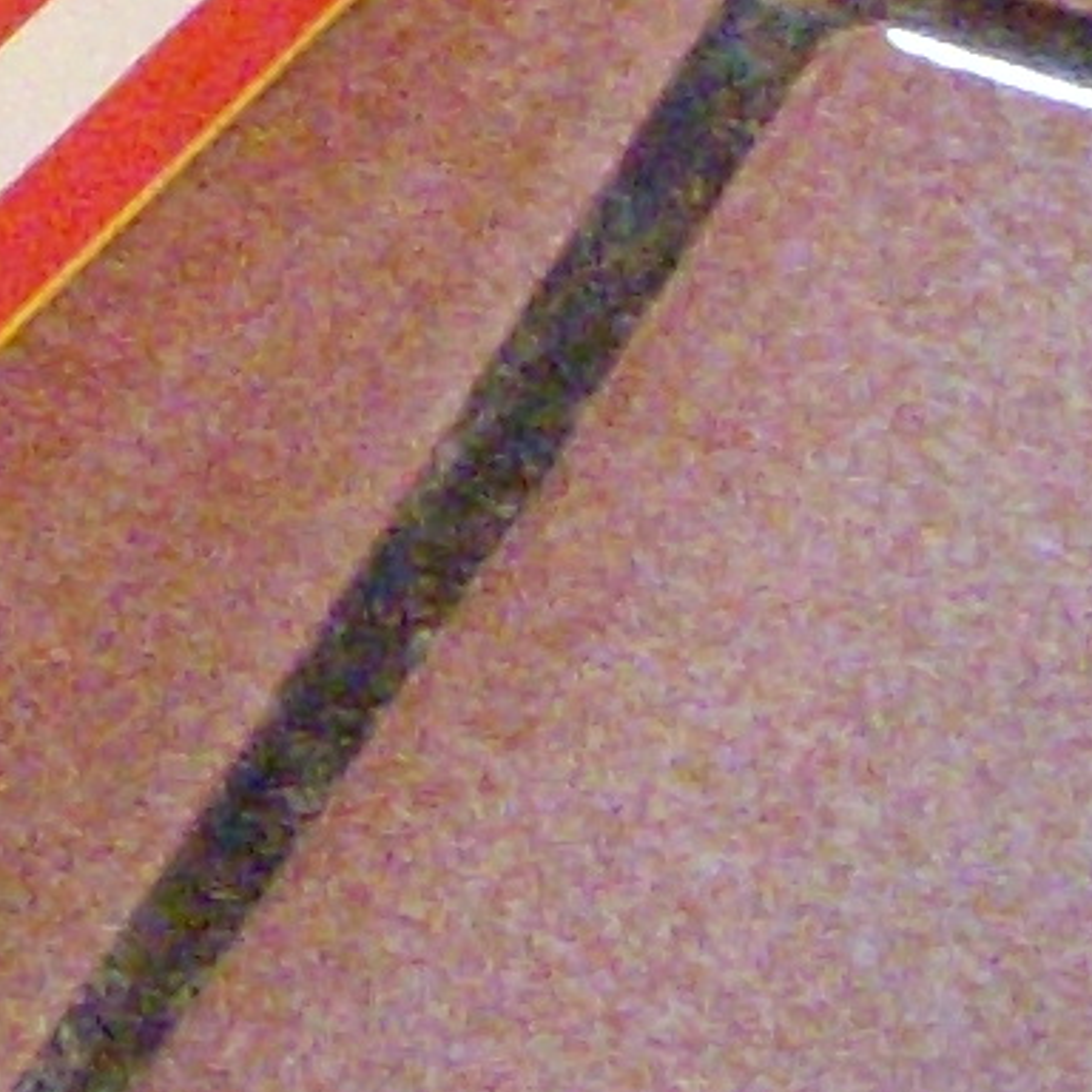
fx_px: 9601
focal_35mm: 269
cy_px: -1345
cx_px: -1598
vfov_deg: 6.3
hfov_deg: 6.2
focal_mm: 6.3
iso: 1000
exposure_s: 1/125
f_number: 3.3
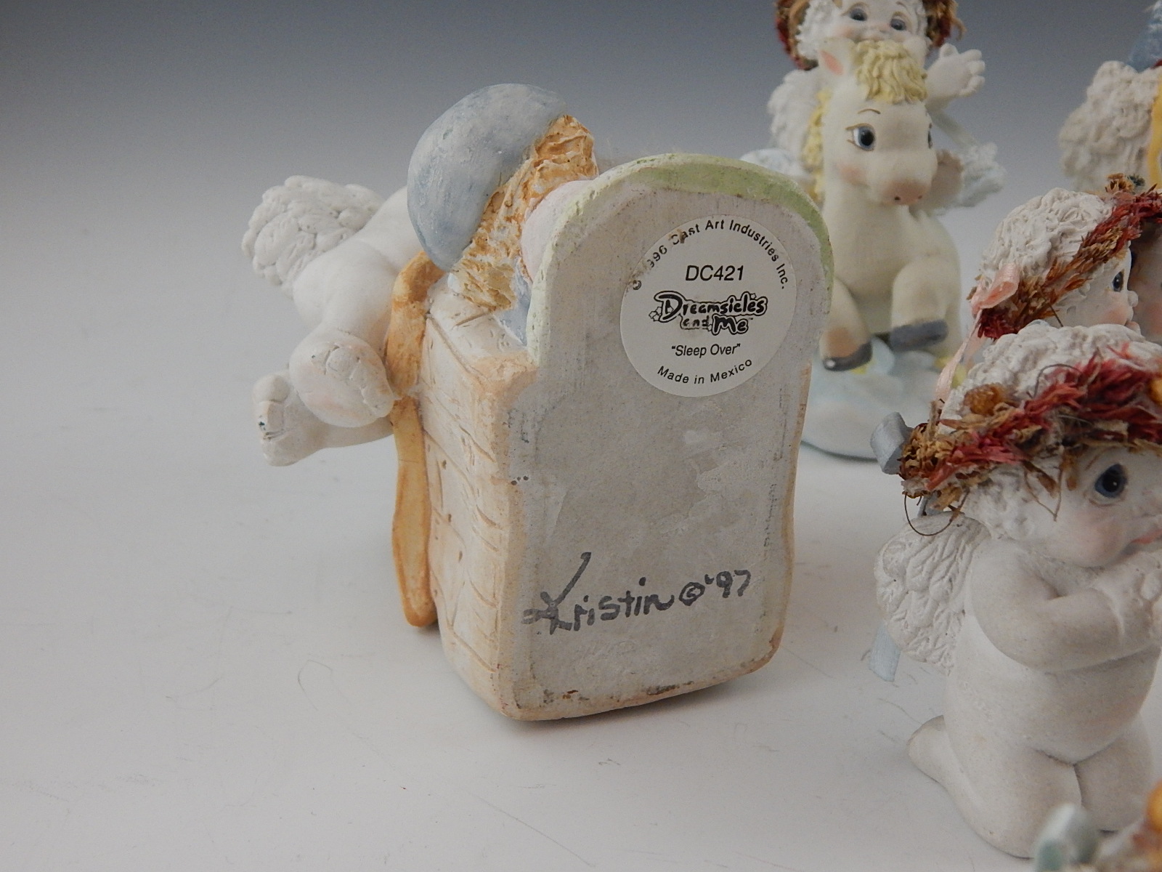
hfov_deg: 43.9
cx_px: 581
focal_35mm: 43
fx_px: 1443
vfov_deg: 33.6
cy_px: 436
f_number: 3.6
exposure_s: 1/200
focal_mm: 7.7
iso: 400
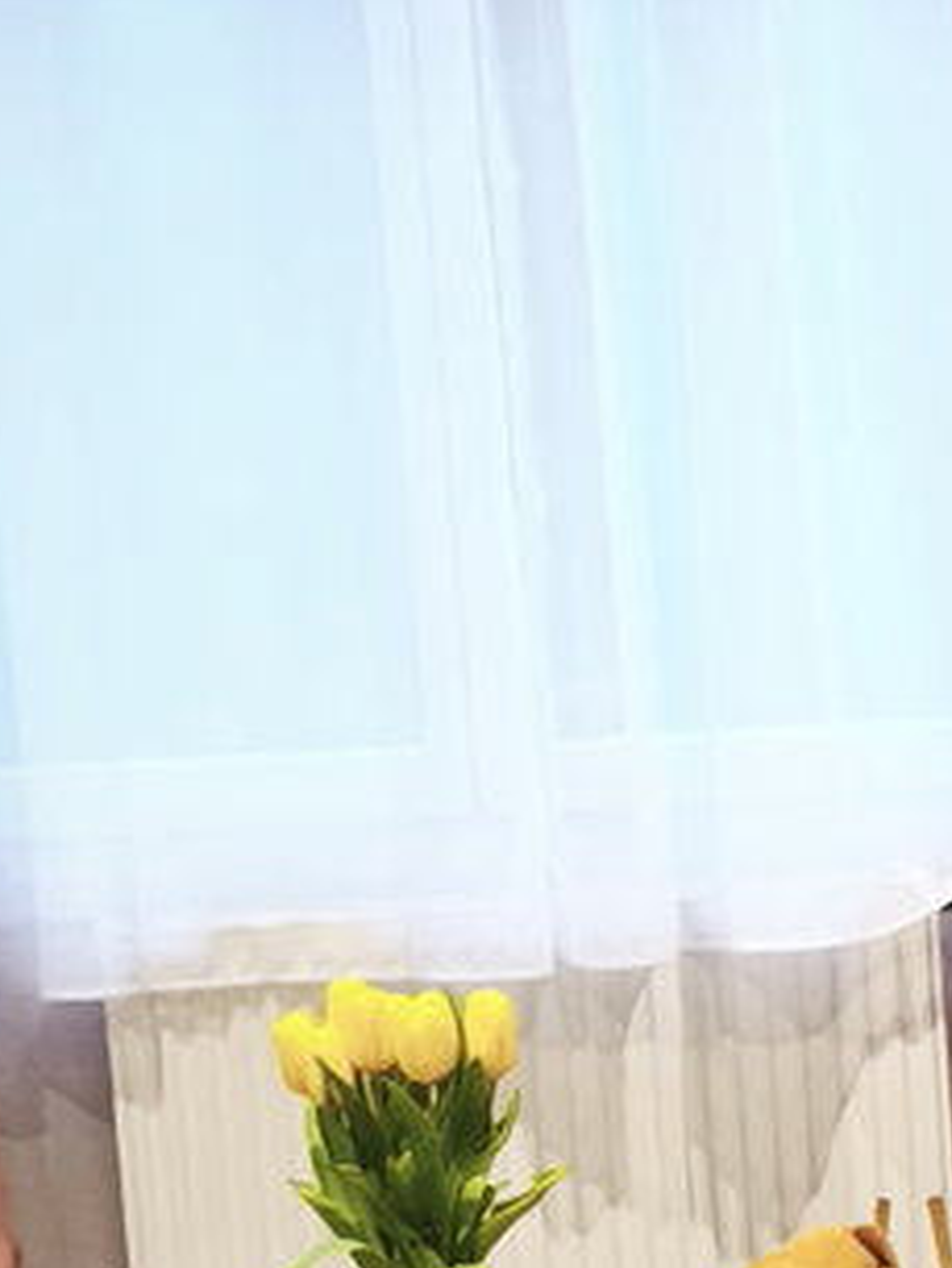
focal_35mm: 161
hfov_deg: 8.5
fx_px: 5900
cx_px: 2228
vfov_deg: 12.1
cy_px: 1332
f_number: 1.7
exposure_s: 1/50
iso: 640
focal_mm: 5.35
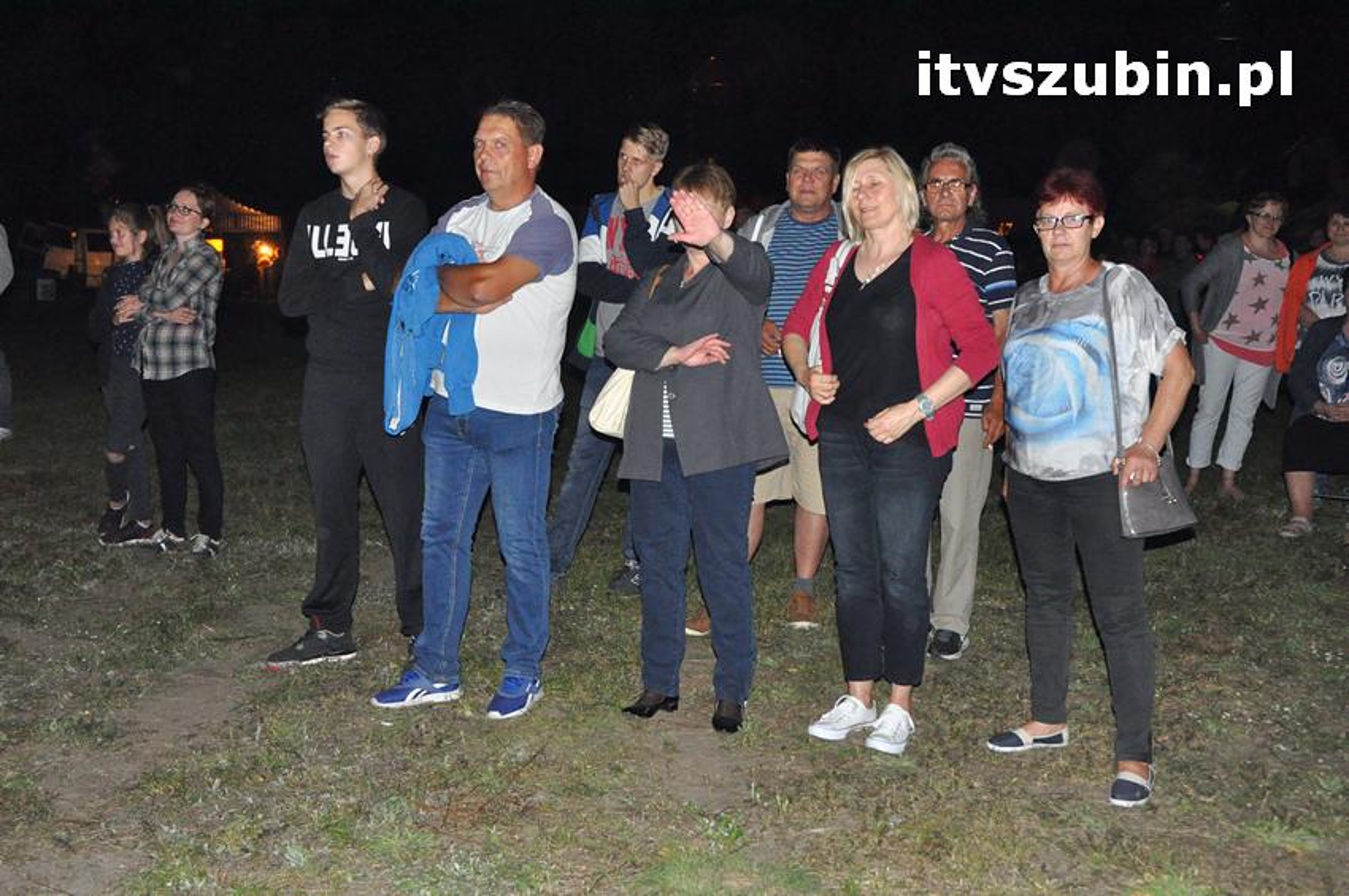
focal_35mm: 40
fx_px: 1516
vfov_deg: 32.9
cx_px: 674
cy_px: 448
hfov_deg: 48.0
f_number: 5.6
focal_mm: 27
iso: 3200
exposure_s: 1/60
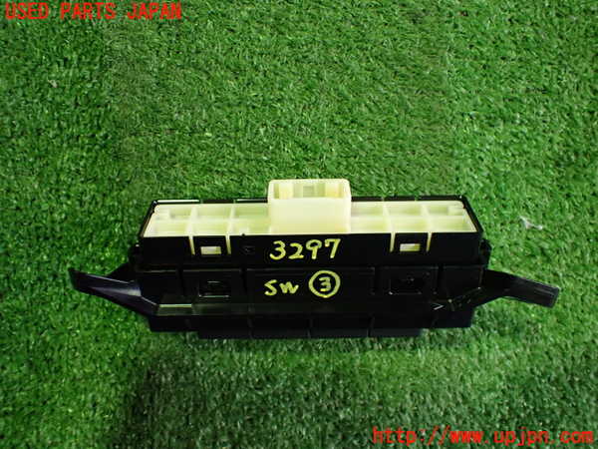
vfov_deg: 46.8
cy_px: 224
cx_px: 299
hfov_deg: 60.0
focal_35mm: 30
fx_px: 518
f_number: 2.3
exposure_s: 1/60
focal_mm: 5.4
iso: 800
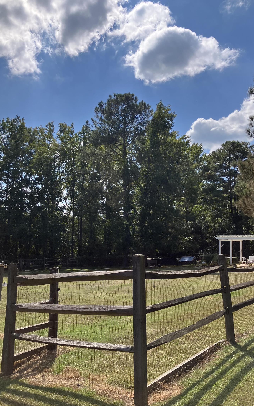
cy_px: 204
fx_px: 332
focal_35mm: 30
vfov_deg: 62.9
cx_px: 127
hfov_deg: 41.8
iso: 32
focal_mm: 3.99
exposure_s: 1/2558
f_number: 1.8
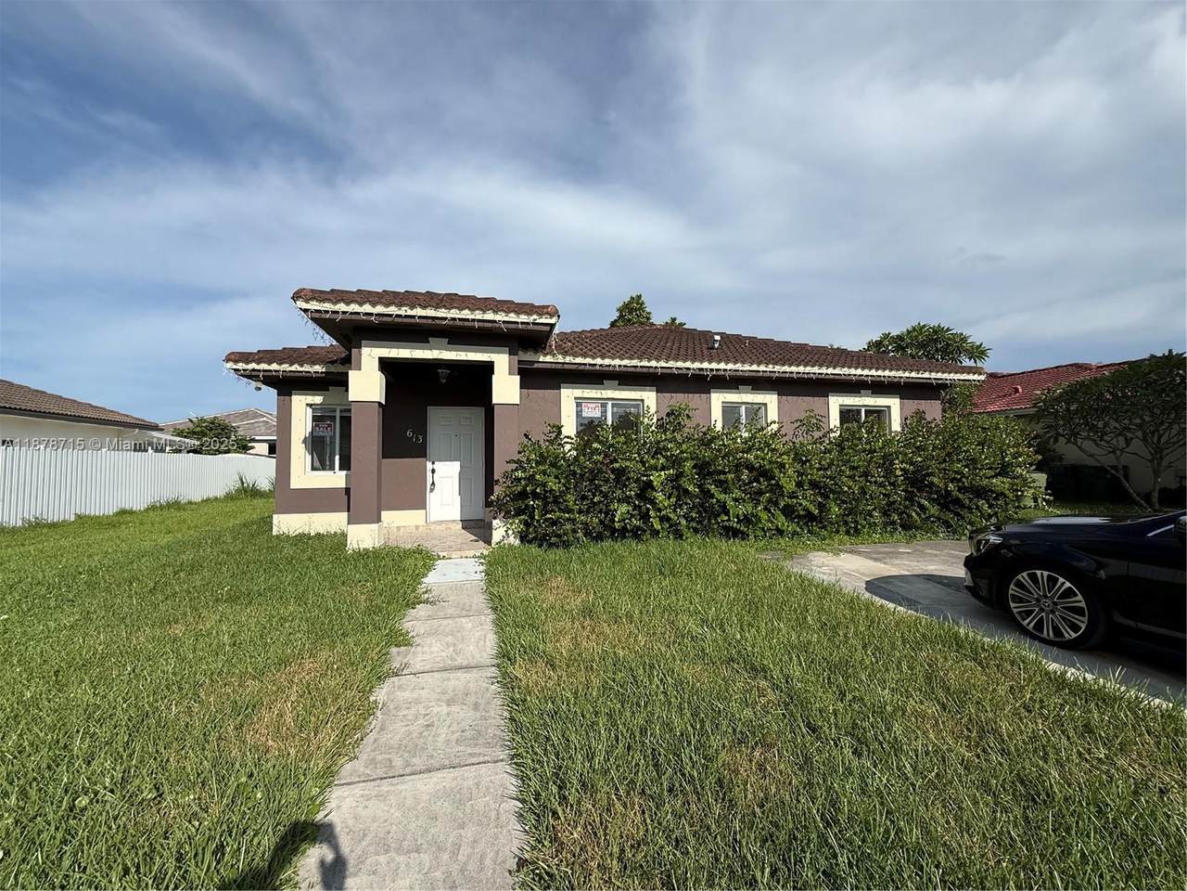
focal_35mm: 14
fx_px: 480
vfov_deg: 85.7
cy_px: 446
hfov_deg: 102.1
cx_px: 594
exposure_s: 1/2976
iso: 50
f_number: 2.2
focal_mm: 2.22
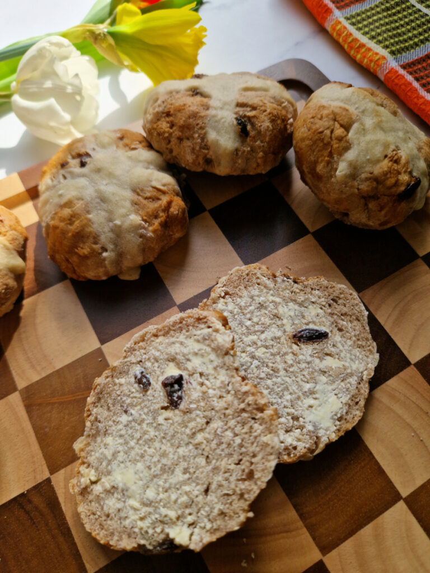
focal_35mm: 23
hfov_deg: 58.9
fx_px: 381
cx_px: 215
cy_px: 286
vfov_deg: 73.9
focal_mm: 5.4
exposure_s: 1/475
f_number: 1.8
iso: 50
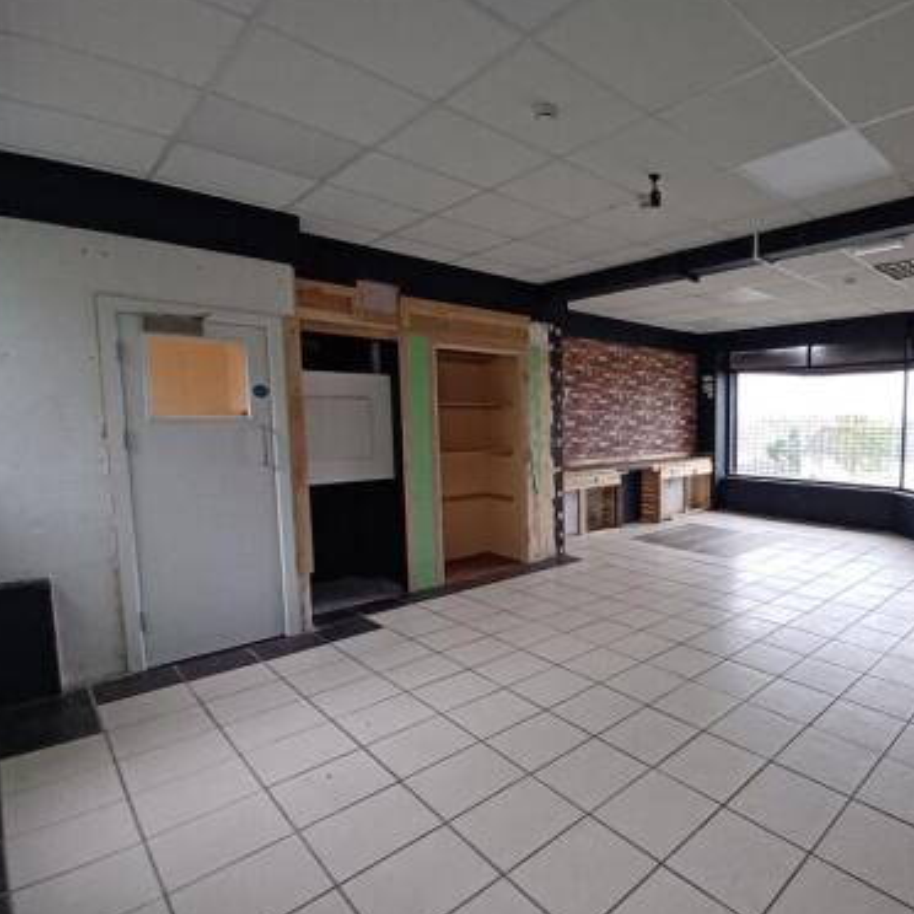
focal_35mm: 18
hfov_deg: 75.3
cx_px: 677
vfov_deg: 80.7
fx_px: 538
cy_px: 480
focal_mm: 1.42
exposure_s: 1/33.3
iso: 200
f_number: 2.2
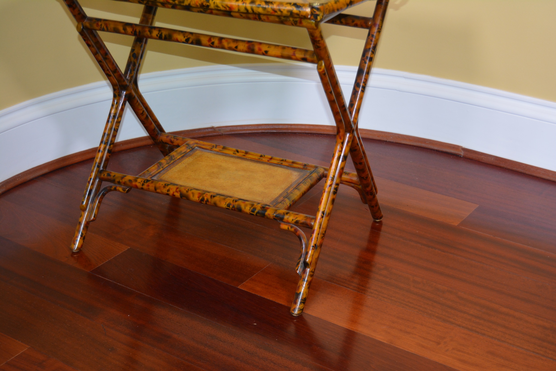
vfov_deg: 22.6
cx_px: 278
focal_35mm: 60
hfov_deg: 33.4
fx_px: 927
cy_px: 186
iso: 720
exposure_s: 1/60
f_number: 5
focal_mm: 40
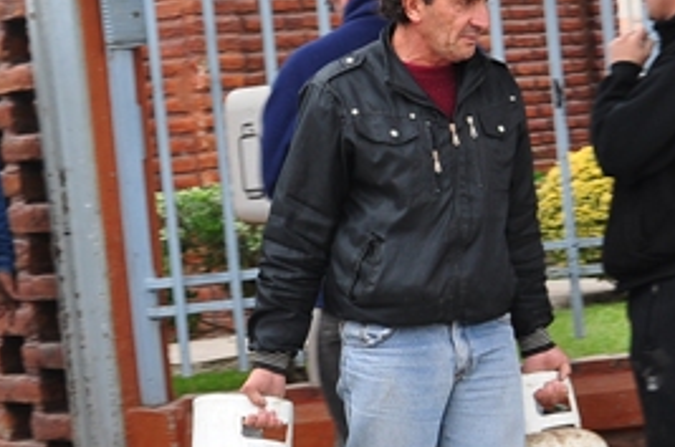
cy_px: 337
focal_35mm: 117
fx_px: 2190
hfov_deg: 17.5
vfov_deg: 11.6
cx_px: 293
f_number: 8
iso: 250
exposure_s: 1/100
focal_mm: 26
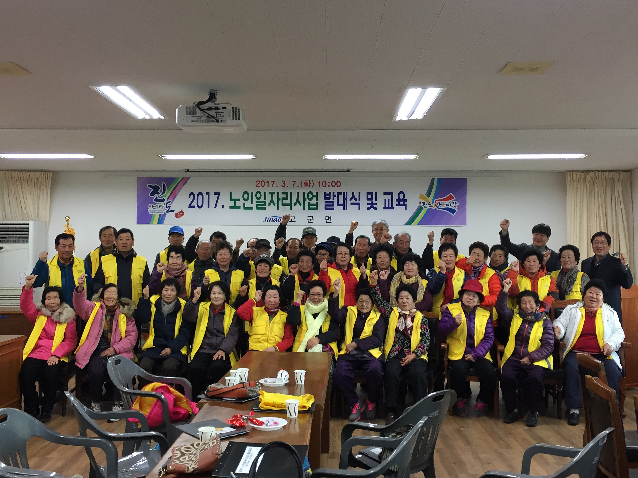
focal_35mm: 29
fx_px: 534
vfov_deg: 48.2
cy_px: 239
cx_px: 319
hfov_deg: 61.7
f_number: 2.2
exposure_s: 1/30
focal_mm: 4.15
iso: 64
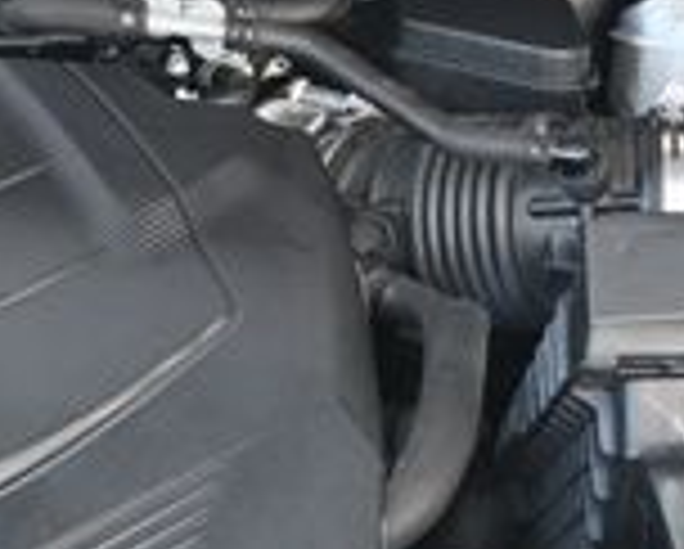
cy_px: 490
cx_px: 135
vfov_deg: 11.8
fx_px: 2635
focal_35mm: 130
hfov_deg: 14.7
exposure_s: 1/125
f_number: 4
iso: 720
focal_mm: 22
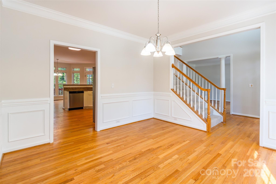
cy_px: 92
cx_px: 138
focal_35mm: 16
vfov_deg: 72.0
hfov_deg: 95.0
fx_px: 126
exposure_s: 1/250
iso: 800
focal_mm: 11
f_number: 4
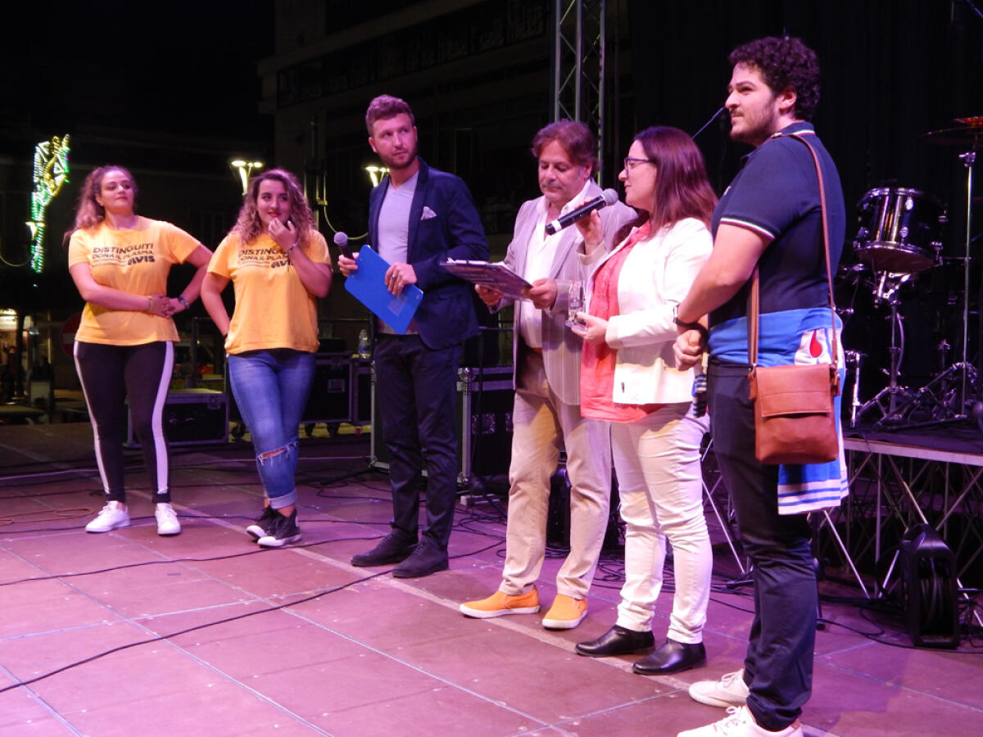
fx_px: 1221
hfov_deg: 43.9
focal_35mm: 43
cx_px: 492
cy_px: 368
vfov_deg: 33.6
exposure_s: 1/30
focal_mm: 7.7
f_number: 3.6
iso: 320
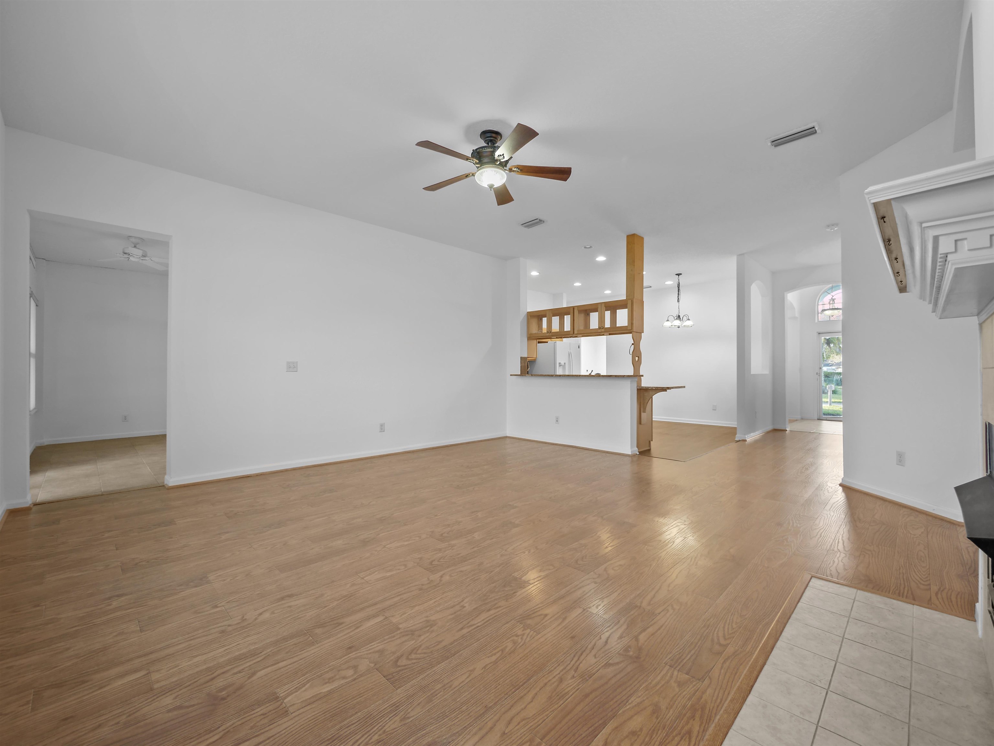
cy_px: 373
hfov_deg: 102.1
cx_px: 497
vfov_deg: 85.7
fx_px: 402
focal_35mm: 14
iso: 400
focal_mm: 7
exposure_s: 1/10
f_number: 4
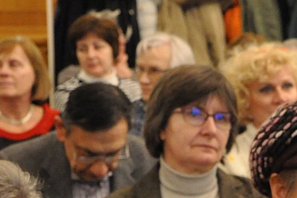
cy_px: 272
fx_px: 1515
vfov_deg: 7.4
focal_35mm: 184
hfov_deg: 11.0
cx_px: 342
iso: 2200
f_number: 5.6
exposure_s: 1/30
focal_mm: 35
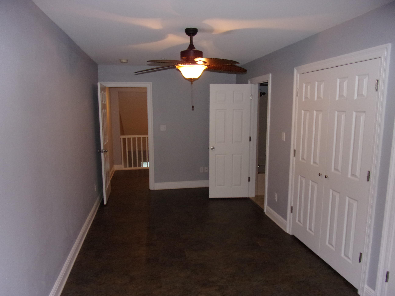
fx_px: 274
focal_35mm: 24
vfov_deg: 56.8
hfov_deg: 71.6
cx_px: 198
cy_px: 148
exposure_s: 1/34
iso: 200
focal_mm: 4.3
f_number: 3.3
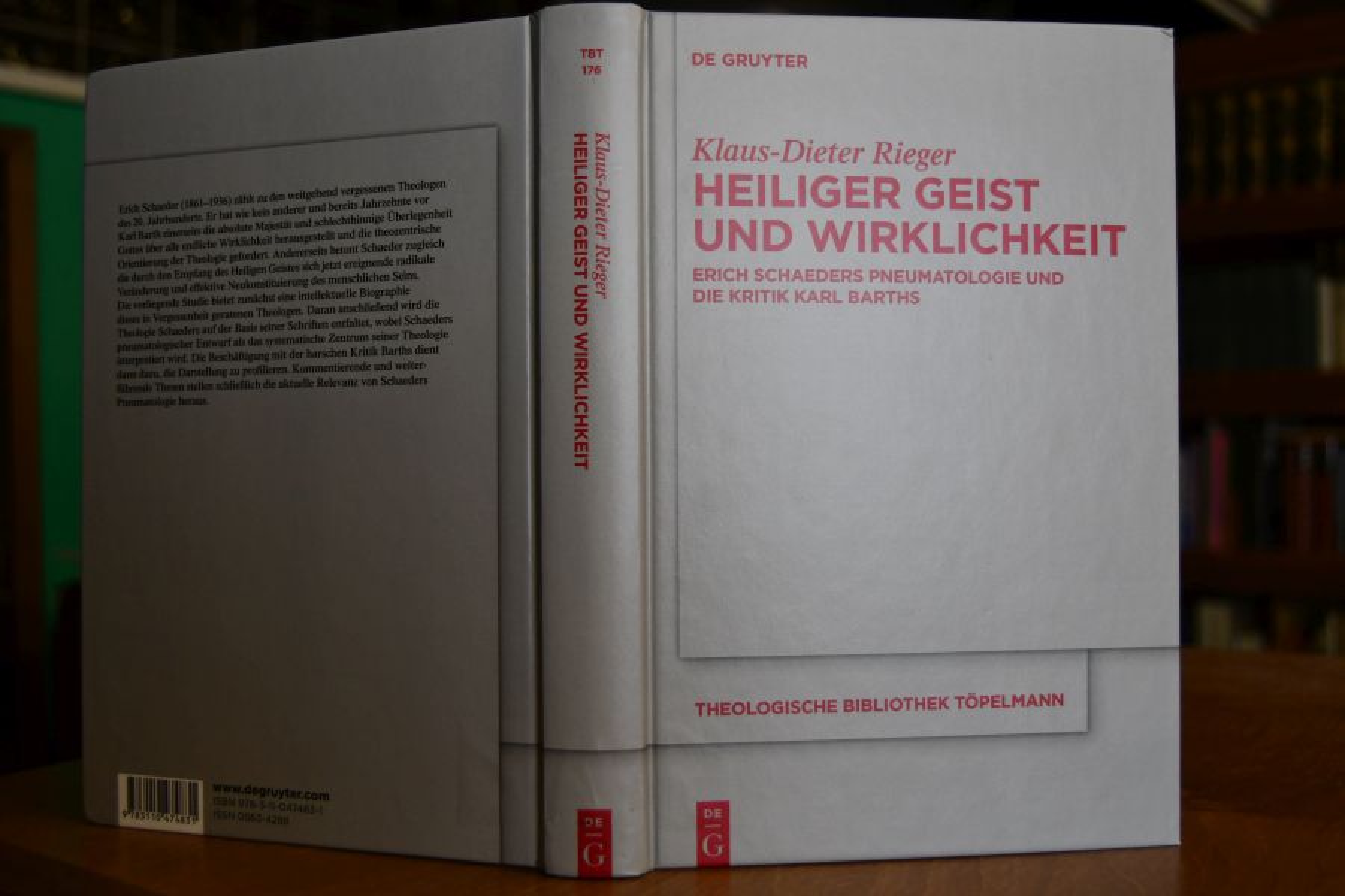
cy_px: 448
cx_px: 672
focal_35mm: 36
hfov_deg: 53.1
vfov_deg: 36.9
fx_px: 1345
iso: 800
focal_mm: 24
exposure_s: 1/250
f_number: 3.8
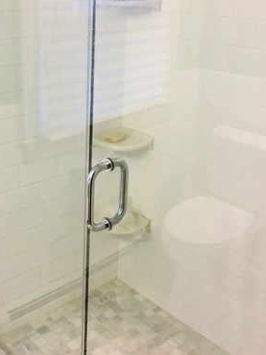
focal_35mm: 49
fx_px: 502
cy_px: 136
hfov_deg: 29.5
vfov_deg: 38.7
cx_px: 95
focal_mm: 4.15
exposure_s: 1/15
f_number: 2.2
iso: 40
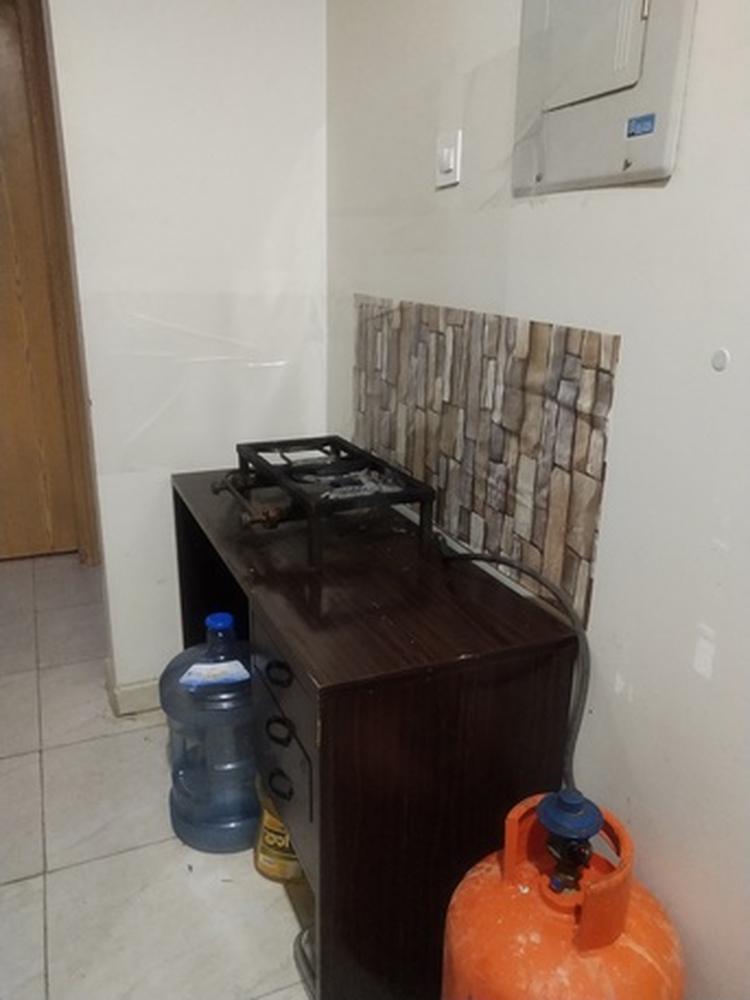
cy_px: 500
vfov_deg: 60.0
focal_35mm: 30
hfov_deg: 46.8
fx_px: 866
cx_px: 375
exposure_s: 1/33.3
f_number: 1.8
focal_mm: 3.95
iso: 783
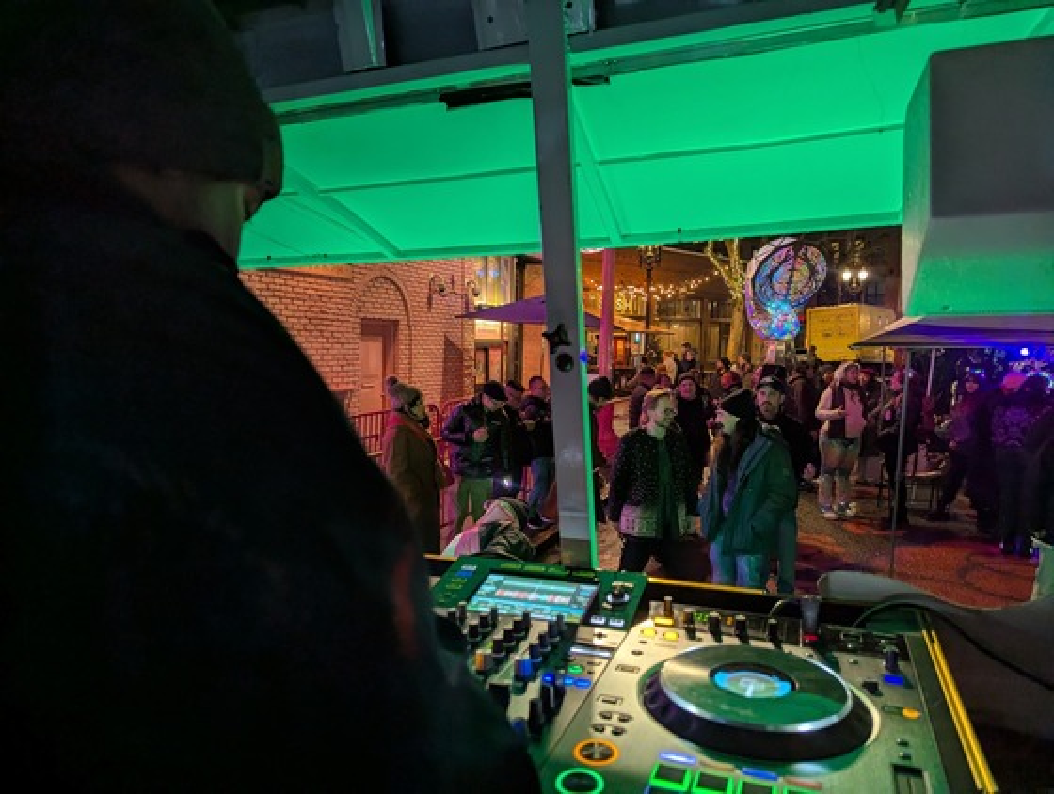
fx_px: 732
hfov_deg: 71.5
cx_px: 527
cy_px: 397
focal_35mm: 24
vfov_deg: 57.0
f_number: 1.85
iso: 625
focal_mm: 6.81
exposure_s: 1/120
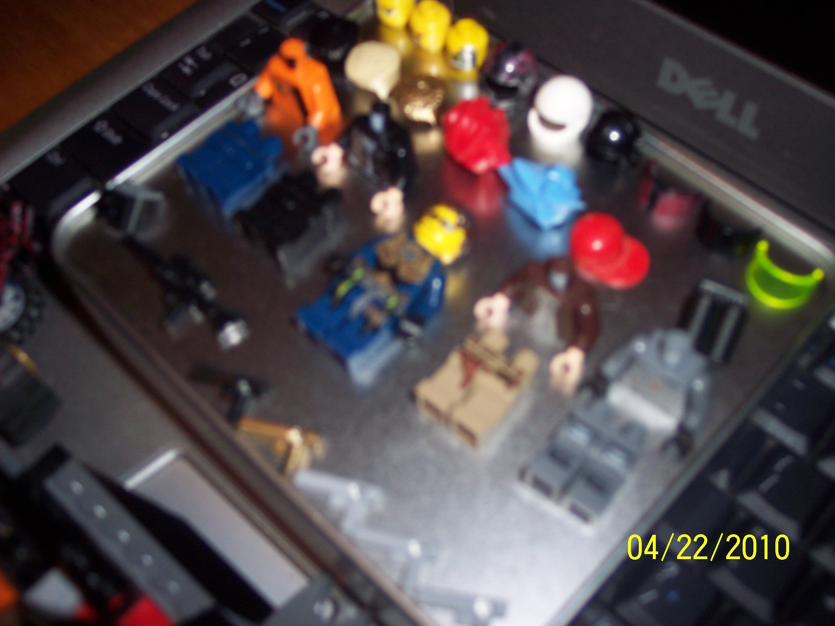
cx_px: 418
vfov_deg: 36.8
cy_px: 313
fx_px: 941
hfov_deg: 47.9
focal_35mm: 39
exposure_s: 1/60
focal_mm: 8
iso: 100
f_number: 2.8
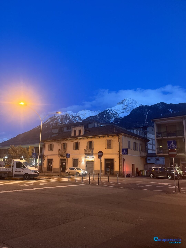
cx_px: 93
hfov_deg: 53.1
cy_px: 124
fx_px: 186
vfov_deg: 67.3
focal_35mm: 26
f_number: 1.6
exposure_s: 1/33
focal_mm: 5.1
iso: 500
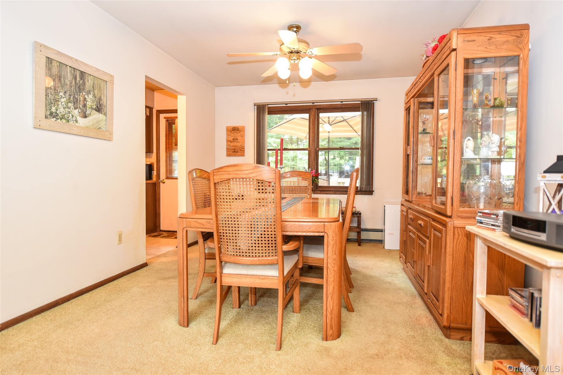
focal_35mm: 20
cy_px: 188
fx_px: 313
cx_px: 282
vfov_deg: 61.9
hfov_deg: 84.0
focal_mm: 20
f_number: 3.3
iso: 800
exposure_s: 1/60
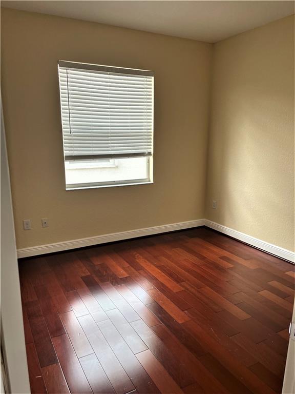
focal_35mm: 26
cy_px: 197
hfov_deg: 53.1
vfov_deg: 67.3
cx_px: 148
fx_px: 295
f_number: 1.6
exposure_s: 1/122
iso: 50
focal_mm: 5.1
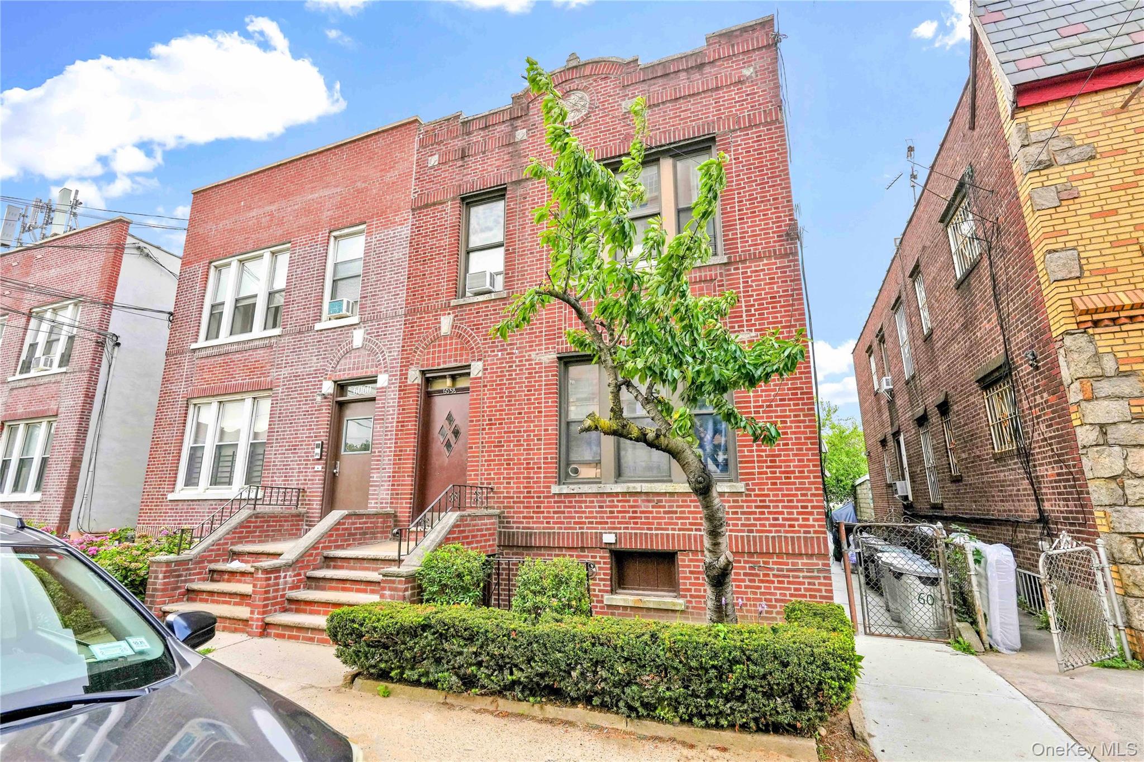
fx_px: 524
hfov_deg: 95.0
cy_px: 381
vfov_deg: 72.0
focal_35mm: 16
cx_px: 572
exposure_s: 1/1250
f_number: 7.1
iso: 800
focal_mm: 16.5
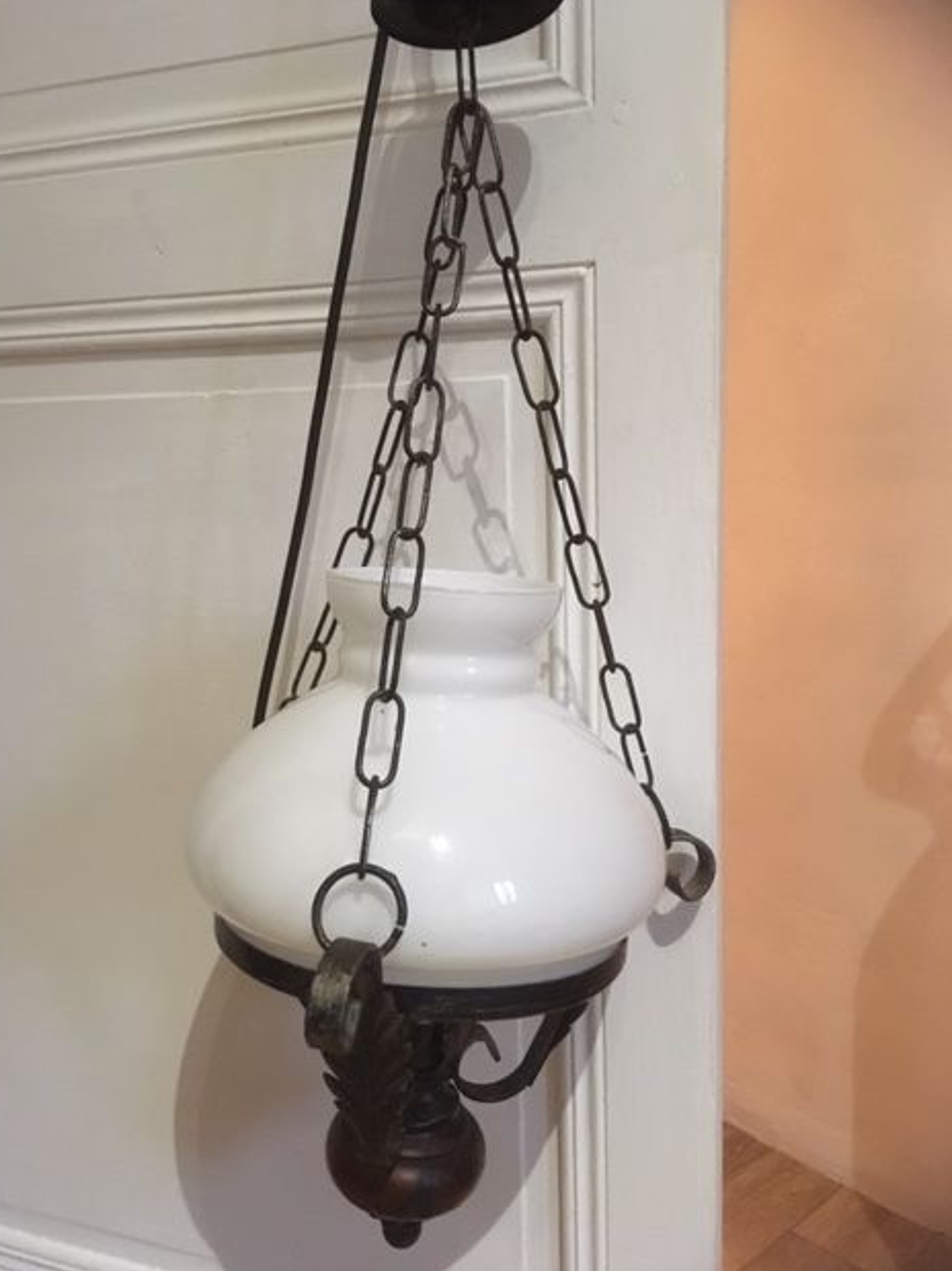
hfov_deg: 46.8
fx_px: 1100
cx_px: 468
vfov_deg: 60.0
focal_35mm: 30
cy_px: 616
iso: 320
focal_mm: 4.15
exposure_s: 1/17
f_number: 2.2
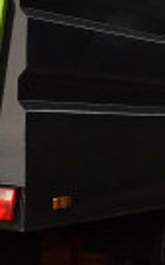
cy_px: 115
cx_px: 100
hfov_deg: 11.4
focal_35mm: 114
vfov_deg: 18.3
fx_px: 823
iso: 40
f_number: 2.2
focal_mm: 4.15
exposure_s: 1/33
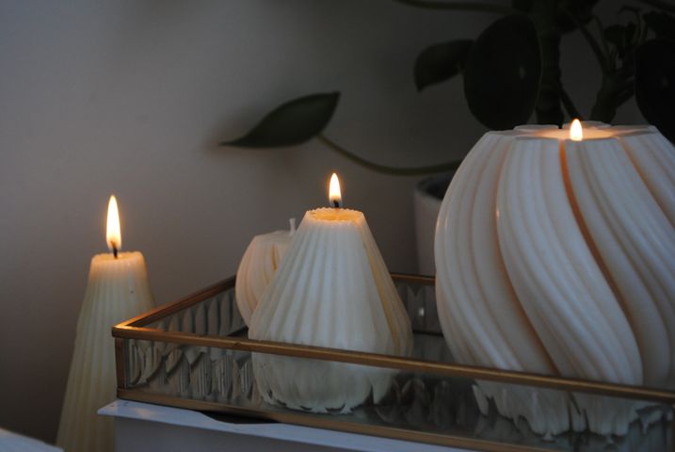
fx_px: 1549
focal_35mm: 82
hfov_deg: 24.6
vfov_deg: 16.6
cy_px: 226
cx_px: 338
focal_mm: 55
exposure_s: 1/60
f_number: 5.6
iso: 320
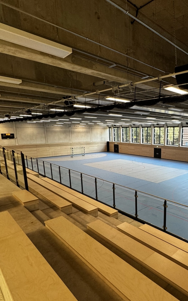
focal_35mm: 22
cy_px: 166
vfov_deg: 79.4
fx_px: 180
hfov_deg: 51.3
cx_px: 152
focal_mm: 2.22
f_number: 2.2
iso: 200
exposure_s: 1/100
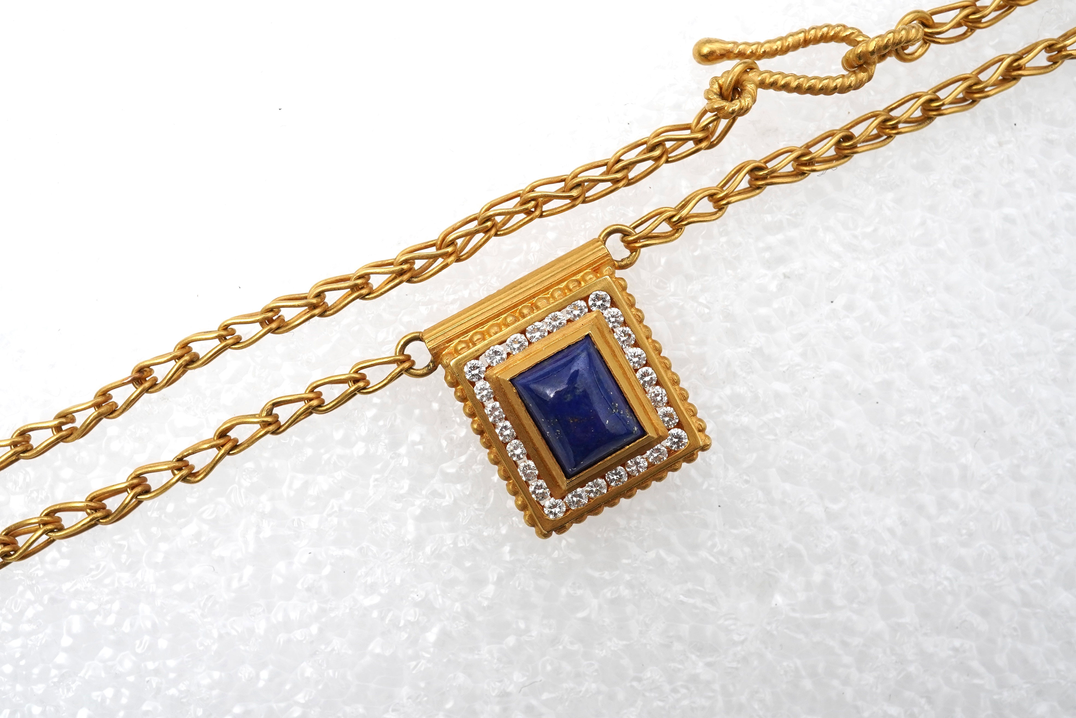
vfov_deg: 29.9
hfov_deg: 43.6
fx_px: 1345
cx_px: 538
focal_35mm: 45
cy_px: 359
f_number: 18
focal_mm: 30
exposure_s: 1/125
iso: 400
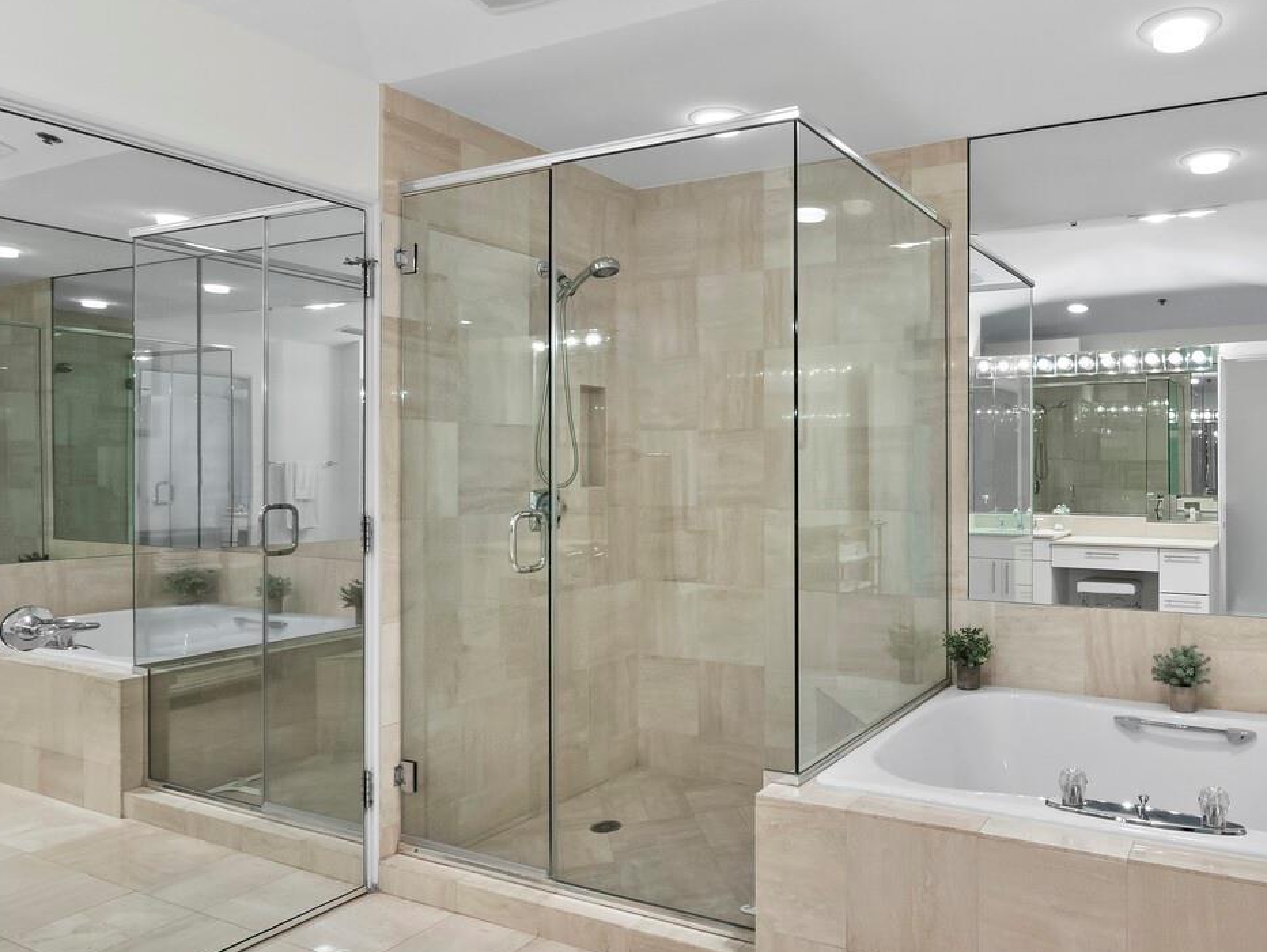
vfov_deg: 56.8
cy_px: 460
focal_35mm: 24
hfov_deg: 69.3
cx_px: 856
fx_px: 879
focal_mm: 7
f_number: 11
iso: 400
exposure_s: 1/6
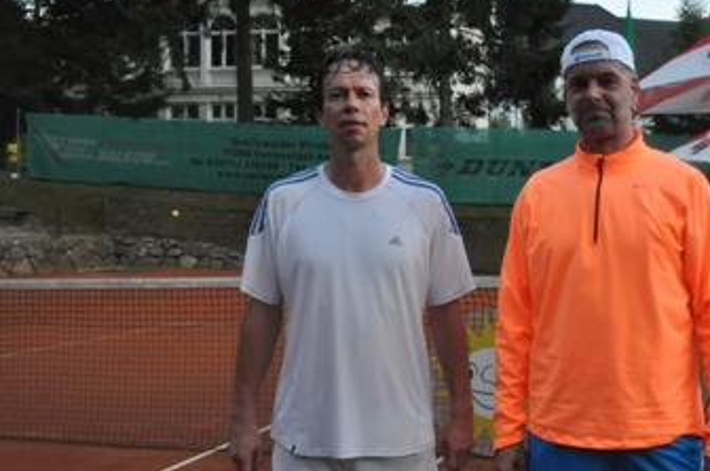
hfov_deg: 38.0
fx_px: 1024
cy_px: 232
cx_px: 440
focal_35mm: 52
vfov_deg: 25.9
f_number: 4
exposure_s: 1/400
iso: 1600
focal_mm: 26
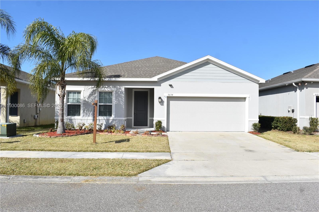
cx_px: 160
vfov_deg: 43.6
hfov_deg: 61.9
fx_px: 266
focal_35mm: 30
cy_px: 106
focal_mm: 20
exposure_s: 1/320
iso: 100
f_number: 9
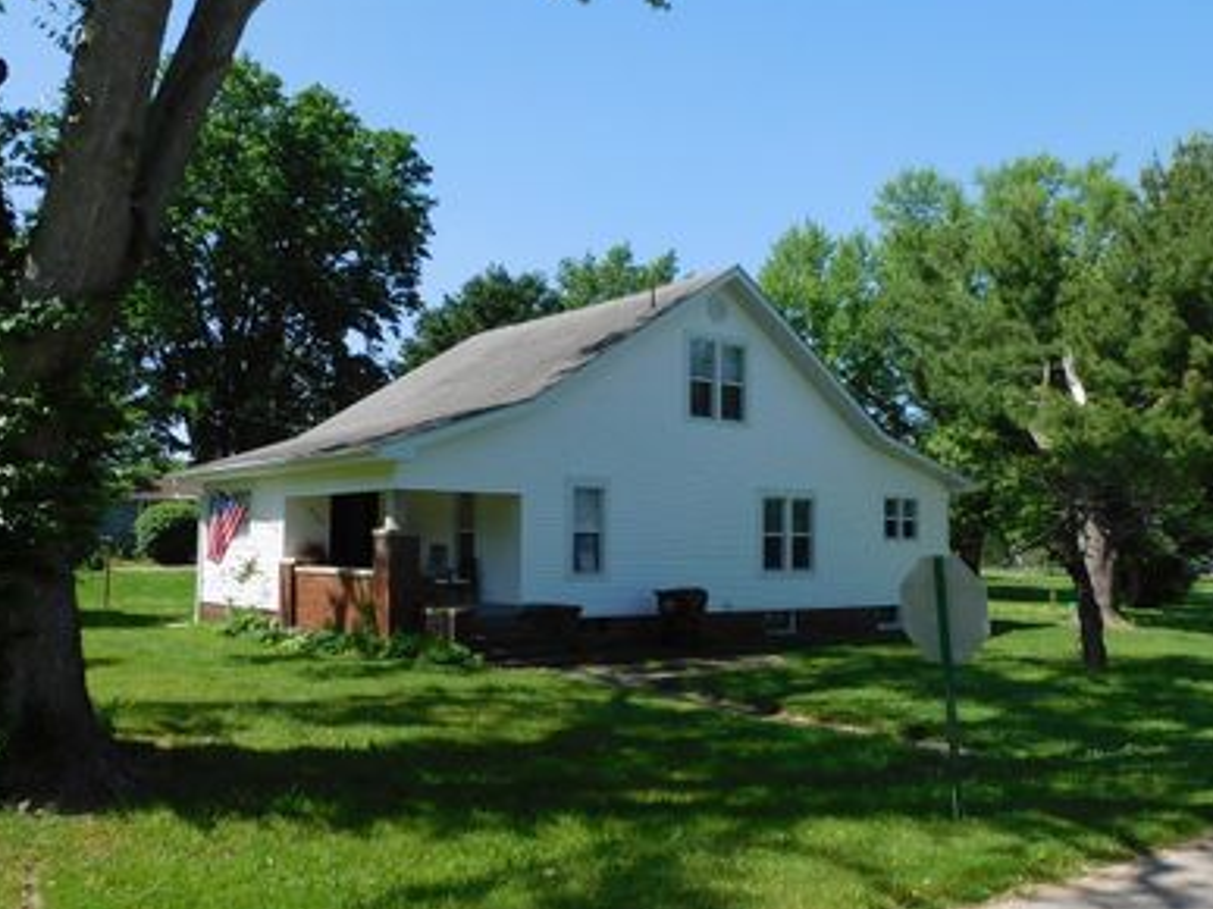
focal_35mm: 31
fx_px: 1086
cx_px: 617
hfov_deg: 58.4
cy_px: 494
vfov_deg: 45.4
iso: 125
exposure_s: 1/1000
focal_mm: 4.3
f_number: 3.3
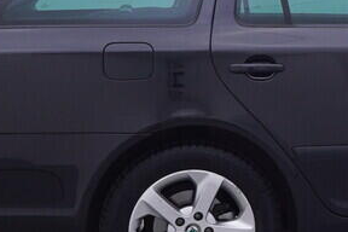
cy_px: 103
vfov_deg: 12.2
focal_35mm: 112
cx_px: 428
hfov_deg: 17.3
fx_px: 1087
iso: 200
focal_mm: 15
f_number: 5
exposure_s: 1/80
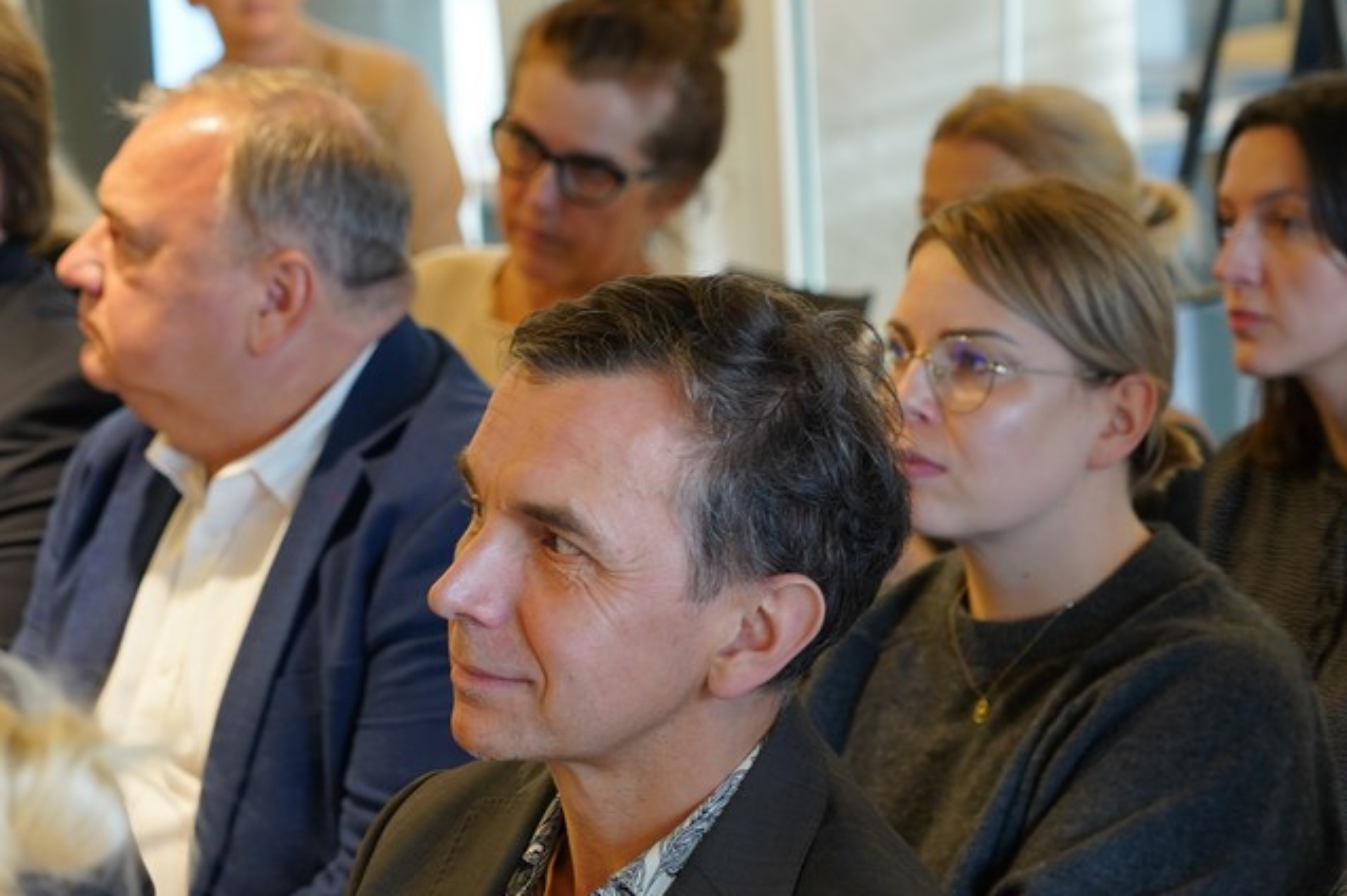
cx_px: 347
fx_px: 5497
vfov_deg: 9.3
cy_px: 444
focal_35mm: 147
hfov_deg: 13.9
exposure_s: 1/25
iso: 500
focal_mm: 78
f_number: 5
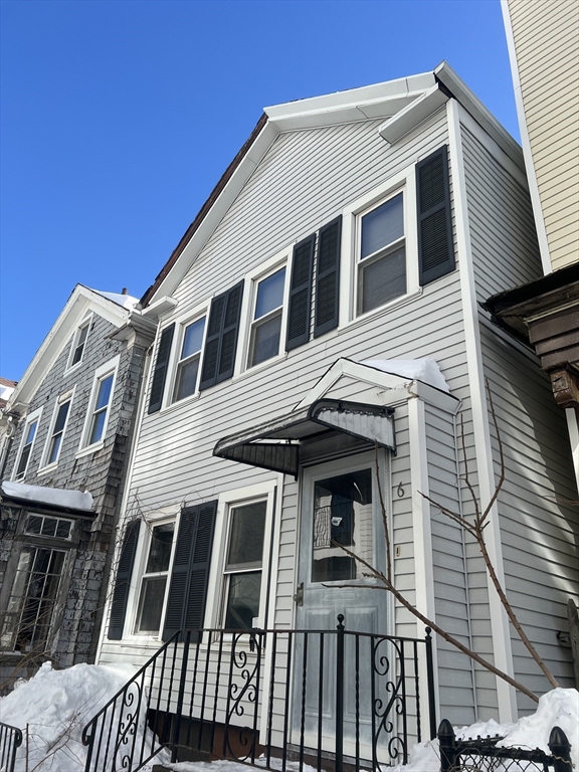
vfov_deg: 67.3
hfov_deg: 53.1
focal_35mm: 26
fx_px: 580
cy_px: 386
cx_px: 290
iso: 50
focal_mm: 5.7
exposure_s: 1/2762
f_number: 1.5
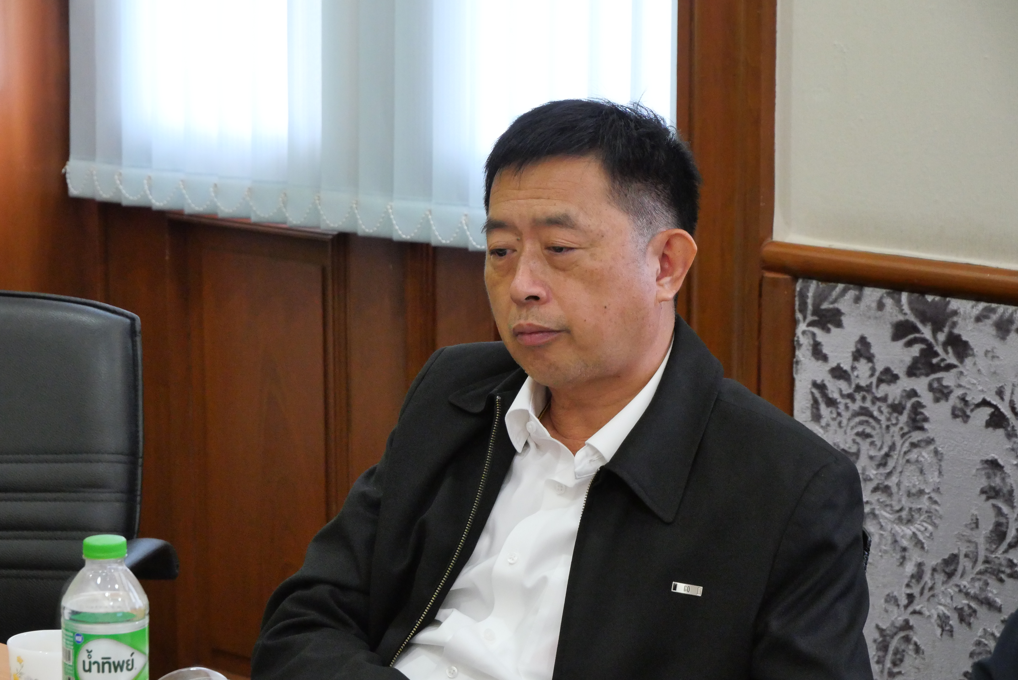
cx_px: 509
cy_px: 340
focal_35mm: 124
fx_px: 3508
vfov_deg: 11.1
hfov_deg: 16.5
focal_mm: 60
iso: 3200
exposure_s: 1/50
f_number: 6.3
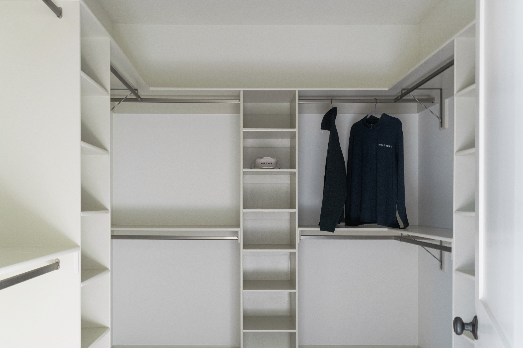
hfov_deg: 67.4
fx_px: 392
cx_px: 262
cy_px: 174
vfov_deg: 47.9
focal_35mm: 27
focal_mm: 18
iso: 100
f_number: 9
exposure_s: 1/5
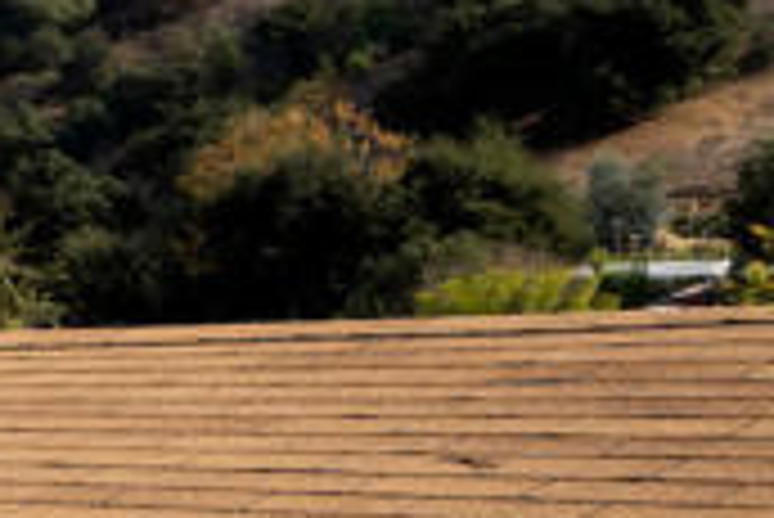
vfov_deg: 13.6
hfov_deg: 13.3
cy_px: 345
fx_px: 2173
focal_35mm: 101
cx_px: -1206
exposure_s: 1/80
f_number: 10
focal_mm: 17
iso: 64
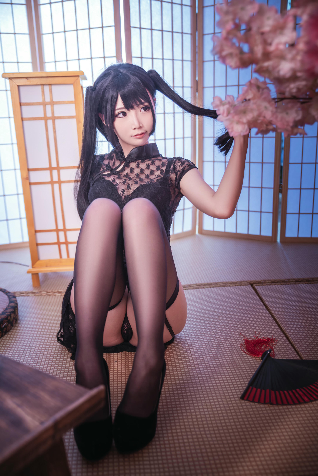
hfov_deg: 37.9
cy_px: 238
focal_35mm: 35
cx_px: 159
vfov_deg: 54.4
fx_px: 463
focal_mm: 35
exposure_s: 1/200
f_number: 2.8
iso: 400
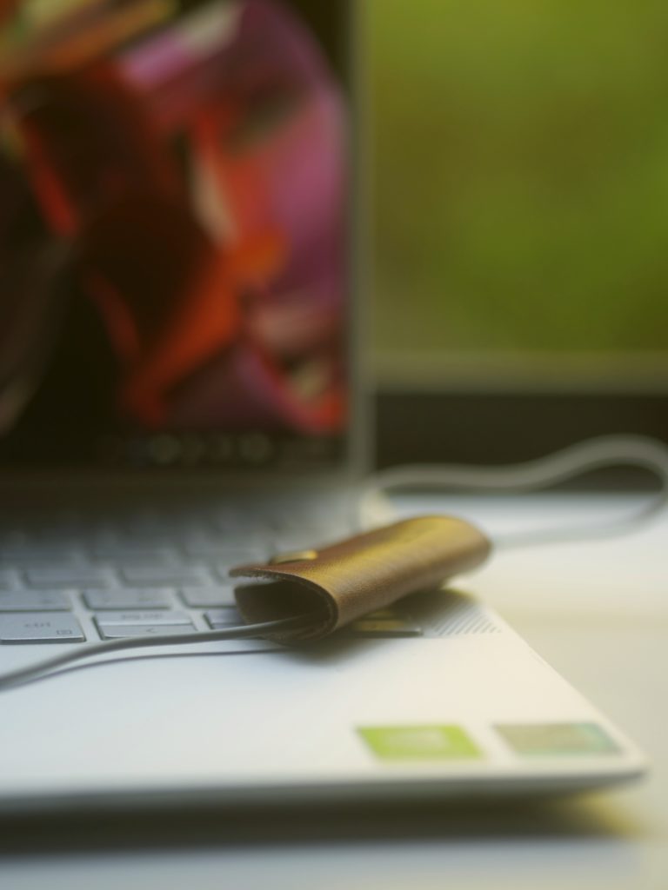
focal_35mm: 90
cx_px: 334
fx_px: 2316
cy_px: 445
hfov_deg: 16.4
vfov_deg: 21.8
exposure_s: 1/200
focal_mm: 45
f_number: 1.8
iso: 200
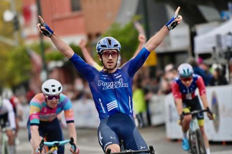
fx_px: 1738
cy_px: 77
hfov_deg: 7.6
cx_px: 116
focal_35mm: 270
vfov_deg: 5.1
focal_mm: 270
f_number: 4
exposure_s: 1/6400
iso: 4000
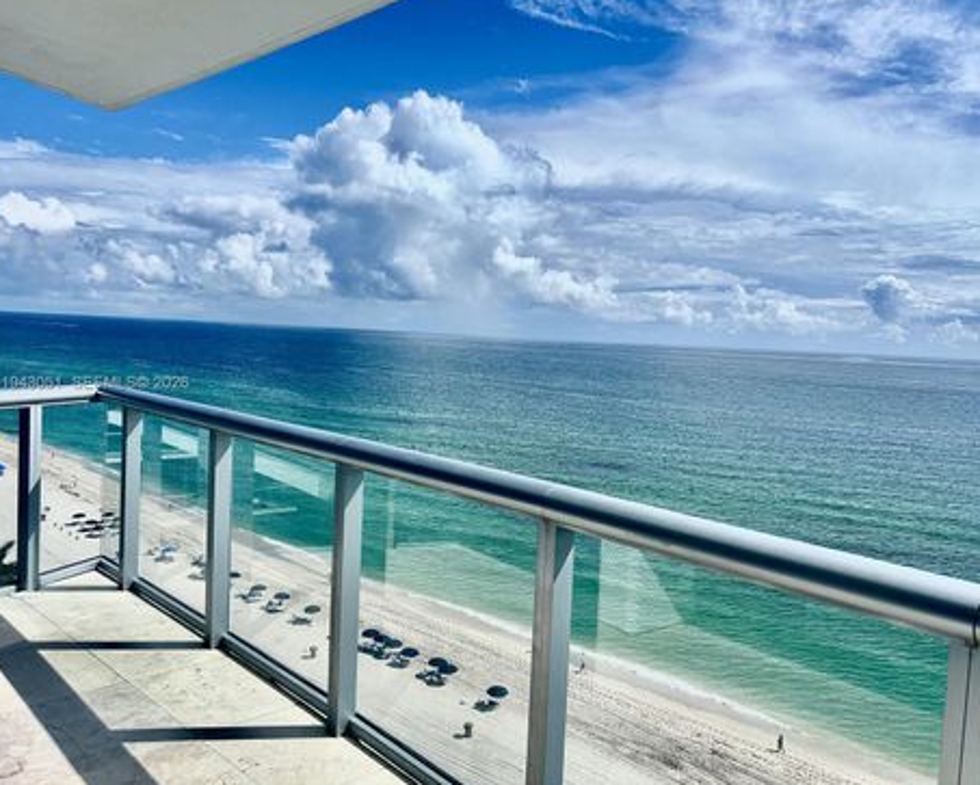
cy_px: 384
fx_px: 813
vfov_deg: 51.6
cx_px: 519
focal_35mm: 28
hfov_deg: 62.1
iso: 50
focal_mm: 5.96
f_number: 1.6
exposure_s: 1/9091
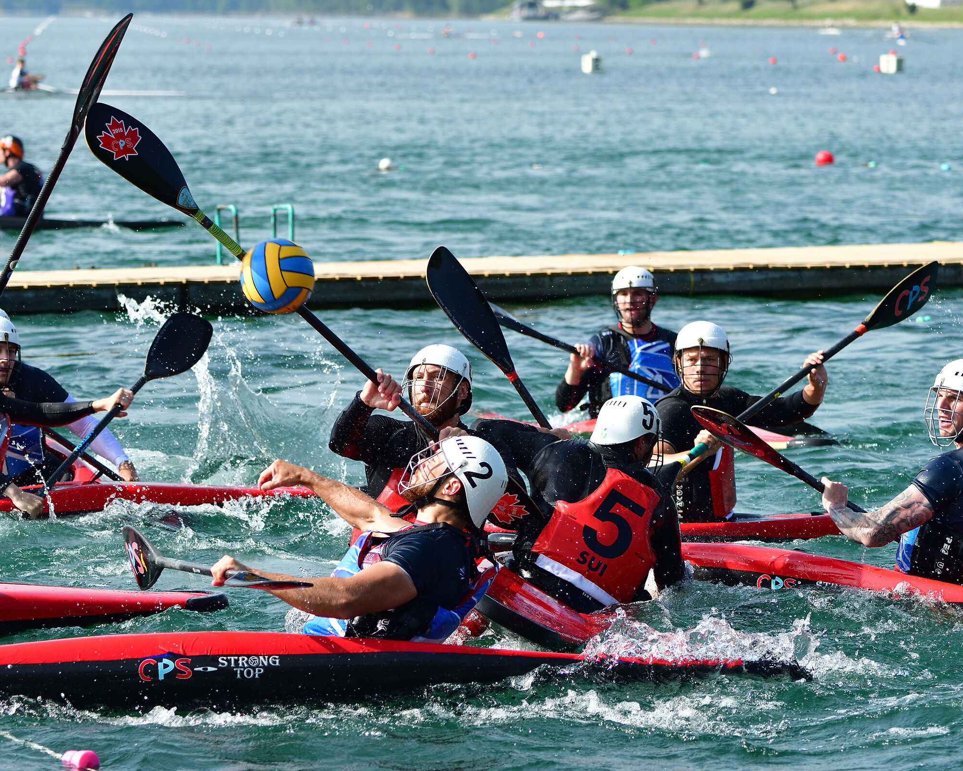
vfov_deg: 7.6
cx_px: 504
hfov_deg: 9.5
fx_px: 5786
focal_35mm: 203
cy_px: 386
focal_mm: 120
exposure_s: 1/1600
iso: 500
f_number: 5.6
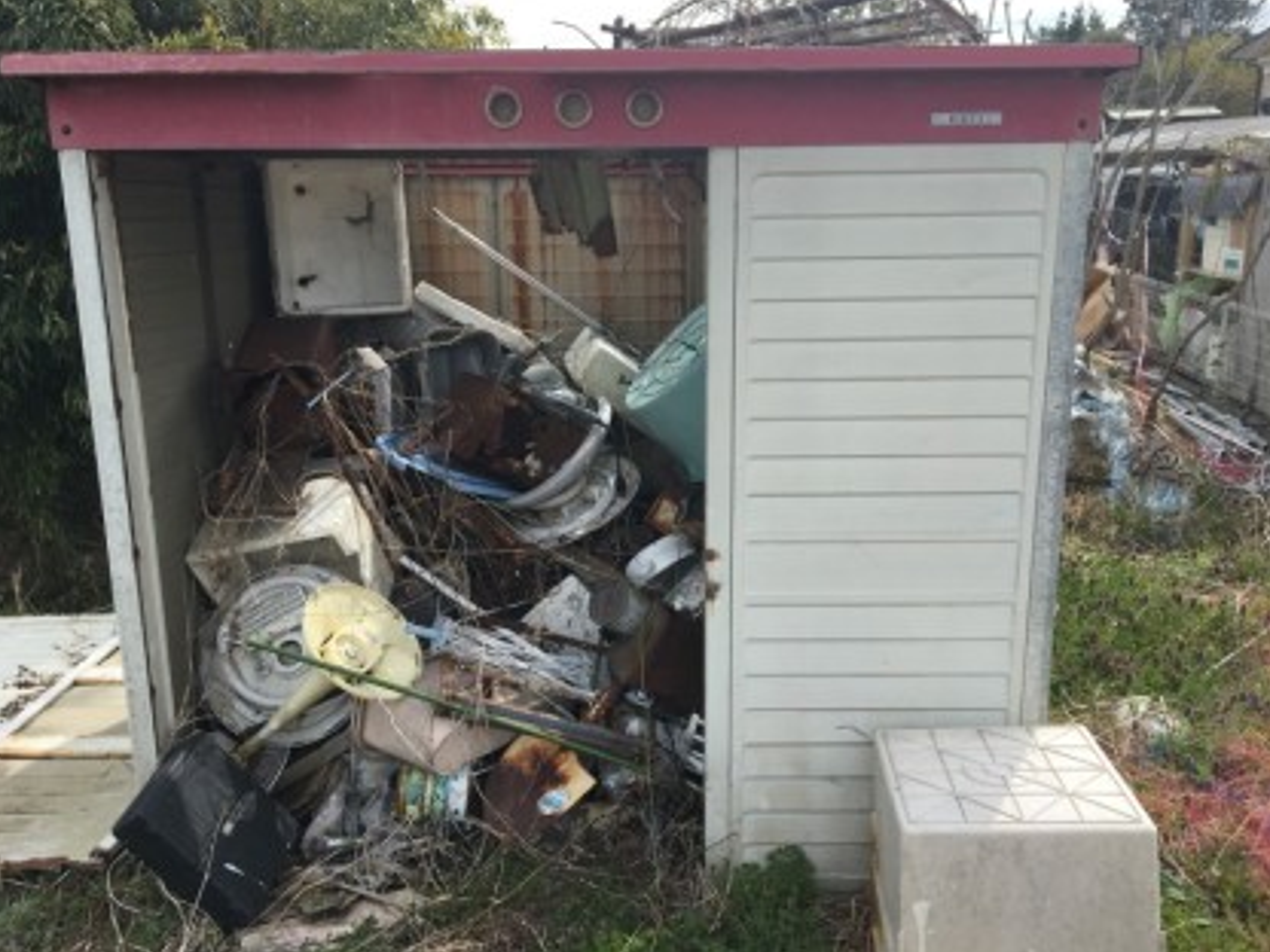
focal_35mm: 30
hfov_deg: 60.0
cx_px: 632
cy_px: 474
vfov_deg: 46.8
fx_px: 1101
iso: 25
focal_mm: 4.15
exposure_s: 1/938
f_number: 2.2
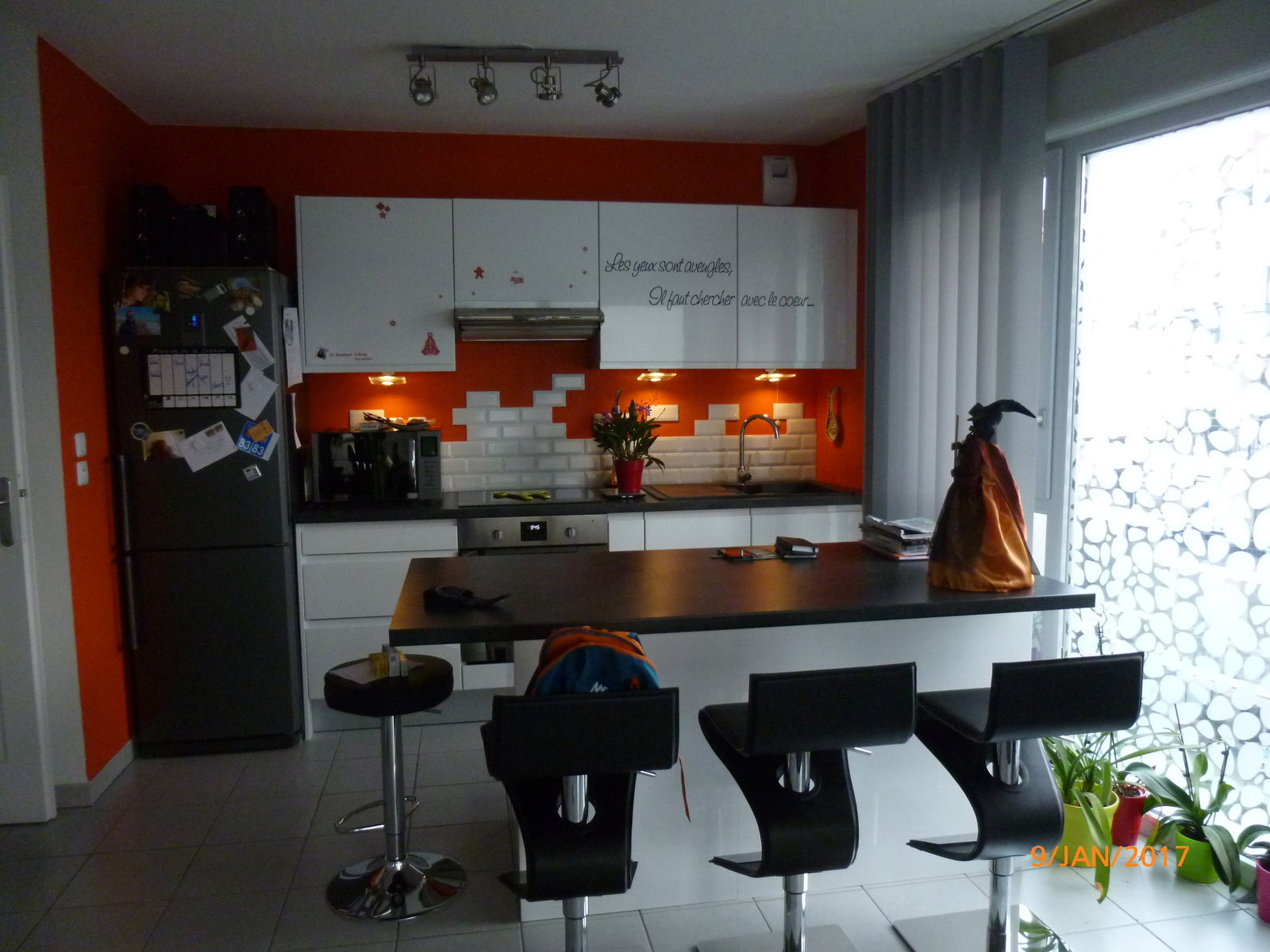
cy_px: 476
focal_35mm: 25
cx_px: 635
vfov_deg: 54.9
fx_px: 917
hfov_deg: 69.4
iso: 400
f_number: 3.1
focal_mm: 4.5
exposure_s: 1/50
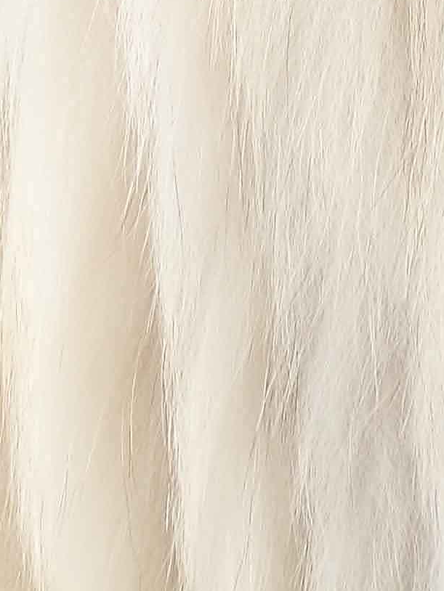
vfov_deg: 2.2
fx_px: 15638
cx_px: 871
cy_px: -1044
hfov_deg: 1.6
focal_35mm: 915
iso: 160
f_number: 8
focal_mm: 105
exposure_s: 1/80
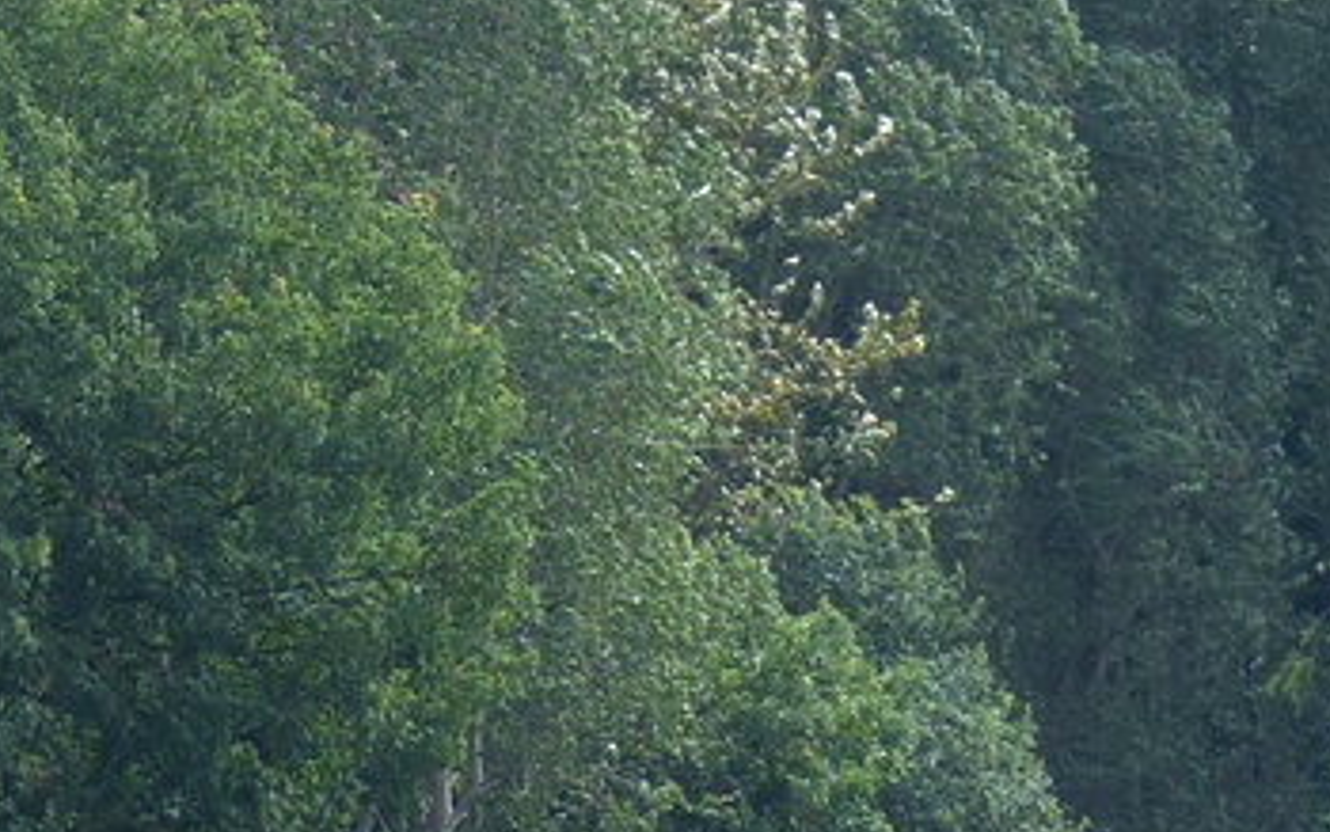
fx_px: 13706
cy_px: 334
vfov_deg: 3.5
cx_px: -319
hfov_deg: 5.5
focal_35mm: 378
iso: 100
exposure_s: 1/640
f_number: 2.8
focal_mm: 18.7
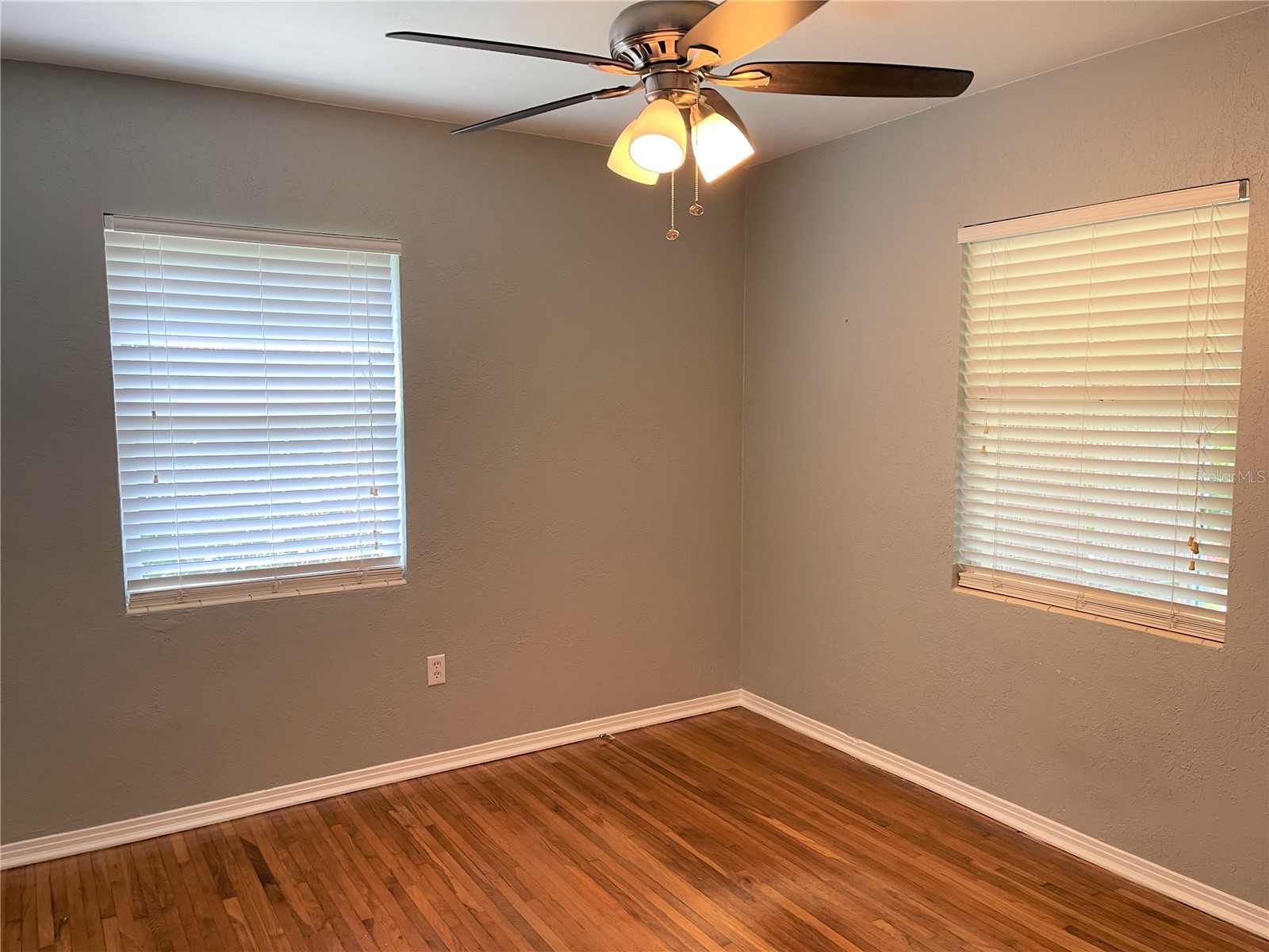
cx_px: 634
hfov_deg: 67.3
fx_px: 953
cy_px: 476
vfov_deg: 53.1
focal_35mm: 26
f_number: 1.6
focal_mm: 5.1
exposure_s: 1/60
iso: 100
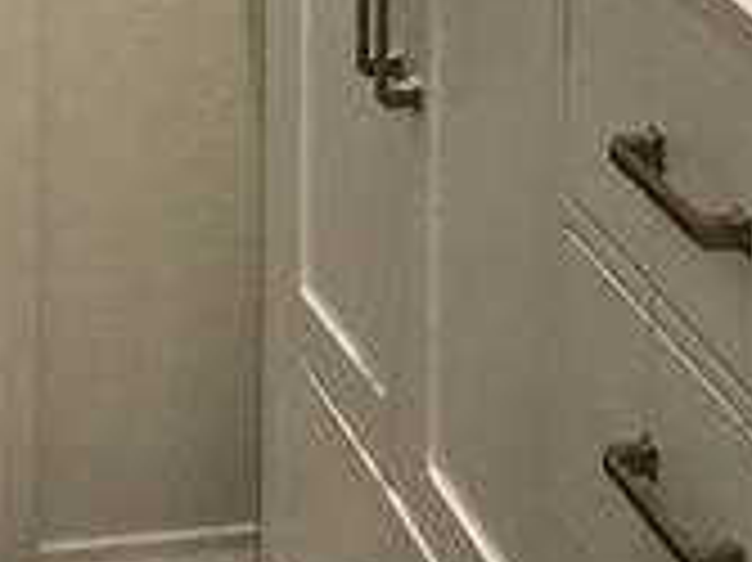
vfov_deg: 7.5
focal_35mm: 190
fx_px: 4125
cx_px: 162
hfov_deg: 10.4
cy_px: -526
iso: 80
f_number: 2.4
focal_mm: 3.3
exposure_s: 1/30
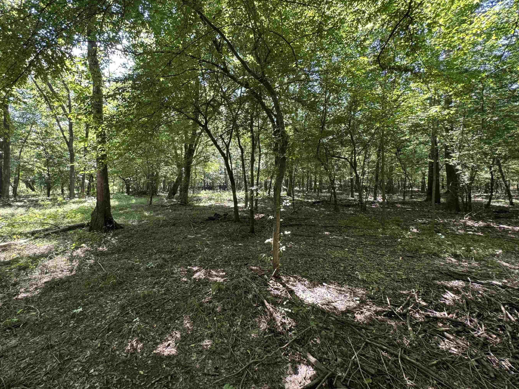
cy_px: 183
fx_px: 240
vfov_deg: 78.0
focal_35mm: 16
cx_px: 227
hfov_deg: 94.0
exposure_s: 1/99
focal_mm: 2.22
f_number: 2.2
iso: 160
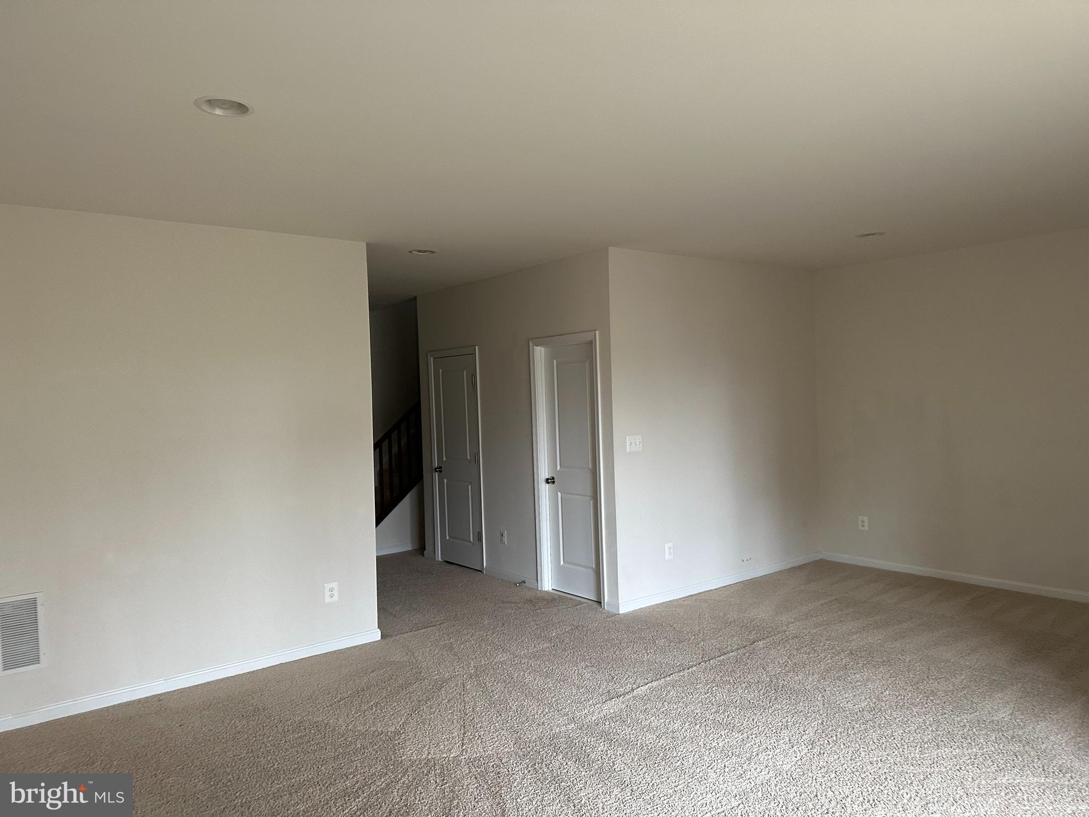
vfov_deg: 56.8
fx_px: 755
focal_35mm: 24
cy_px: 408
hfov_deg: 71.6
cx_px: 544
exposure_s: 1/60
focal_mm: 6.86
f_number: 1.78
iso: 320
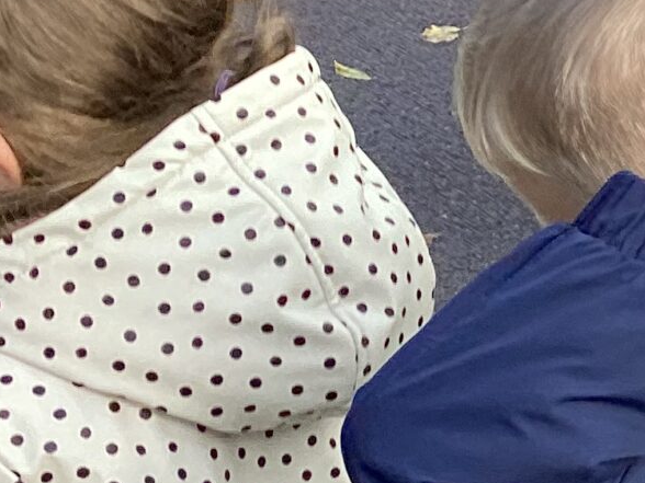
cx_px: 1102
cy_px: 342
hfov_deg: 13.4
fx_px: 2515
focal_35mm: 135
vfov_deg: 11.0
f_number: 2.4
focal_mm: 3.3
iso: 25
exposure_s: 1/186
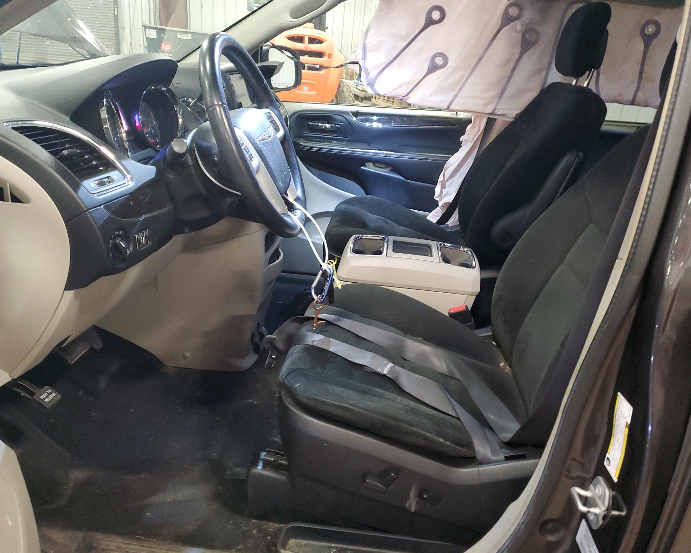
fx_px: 573
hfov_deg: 62.2
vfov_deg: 51.5
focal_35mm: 28
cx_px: 346
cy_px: 271
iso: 301
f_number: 1.5
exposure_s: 1/15
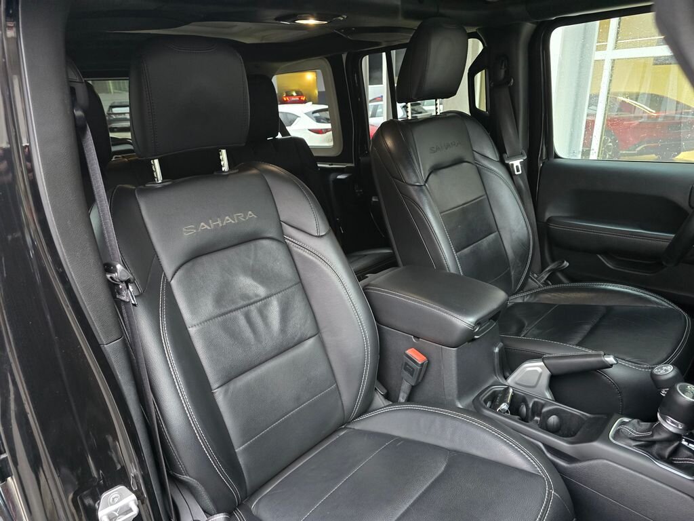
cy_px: 260
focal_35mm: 23
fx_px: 461
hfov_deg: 73.9
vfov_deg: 58.9
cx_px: 347
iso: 800
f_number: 1.7
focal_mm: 6.3
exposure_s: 1/60
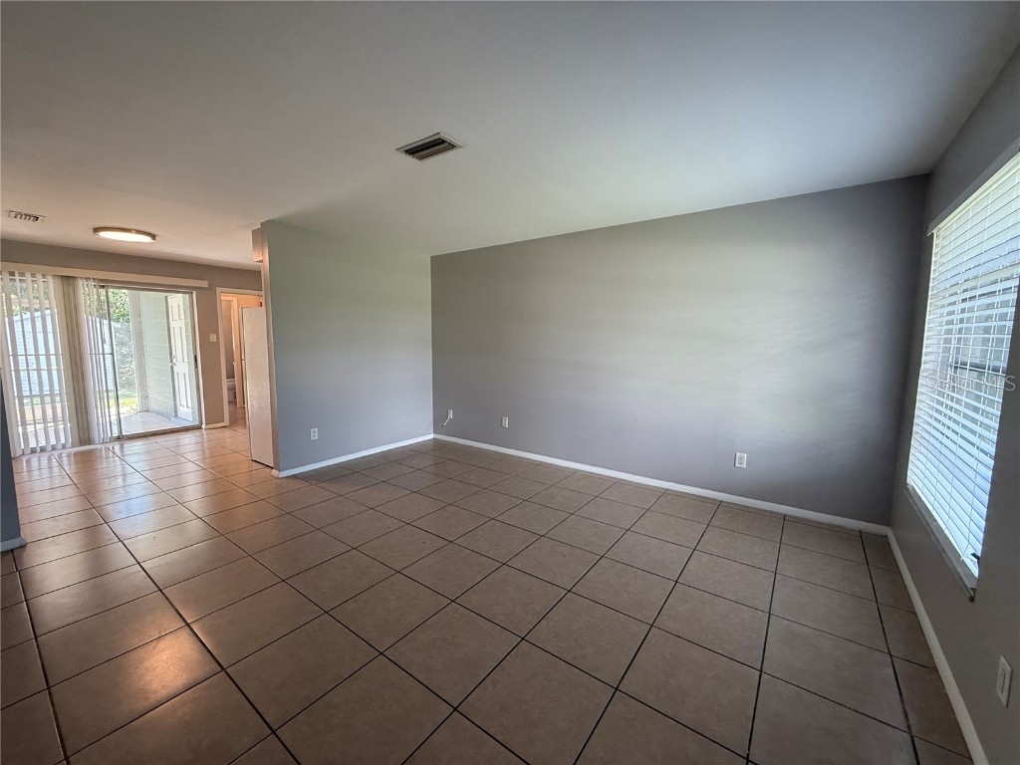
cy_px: 382
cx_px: 510
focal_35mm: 14
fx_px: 413
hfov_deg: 102.1
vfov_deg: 85.7
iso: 200
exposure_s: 1/99
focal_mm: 2.22
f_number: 2.2
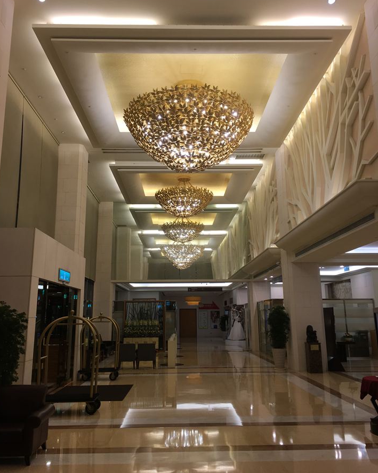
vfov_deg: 57.1
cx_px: 188
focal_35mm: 31
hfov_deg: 47.1
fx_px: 434
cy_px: 217
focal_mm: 4.15
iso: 32
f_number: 2.2
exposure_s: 1/60
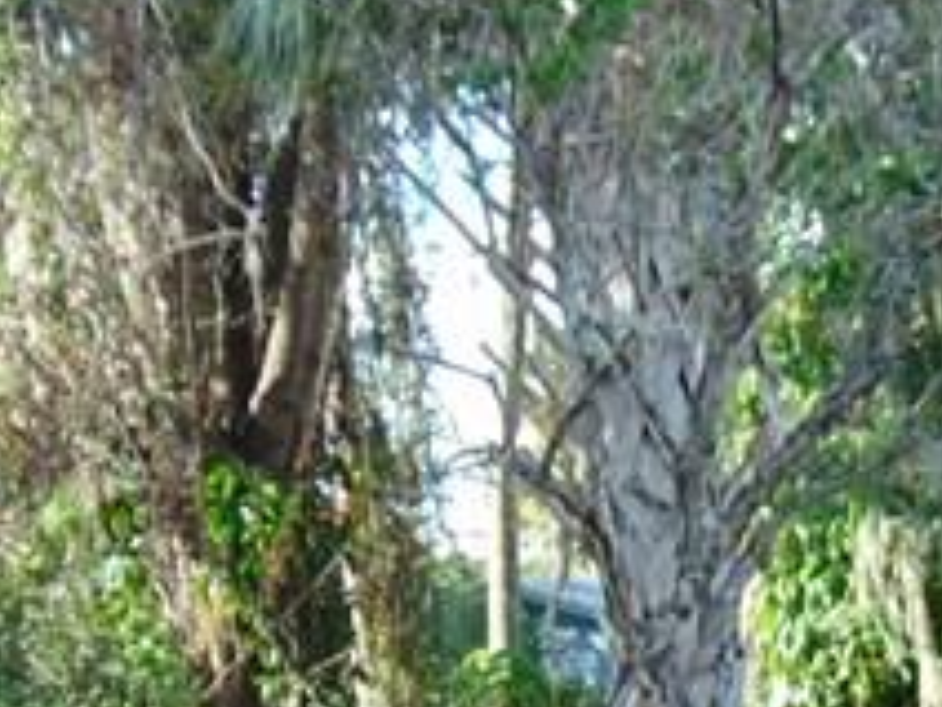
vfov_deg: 11.6
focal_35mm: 121
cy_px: 1147
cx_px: 778
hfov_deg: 16.1
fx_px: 3293
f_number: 3
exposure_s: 1/160
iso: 80
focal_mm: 4.5
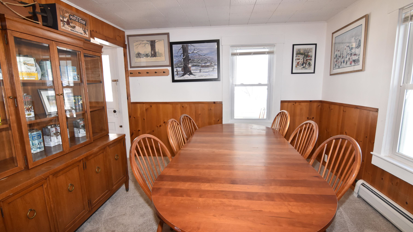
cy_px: 122
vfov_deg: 62.3
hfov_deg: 94.2
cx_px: 205
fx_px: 192
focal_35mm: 18
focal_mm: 11
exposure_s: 1/100
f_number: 5
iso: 800
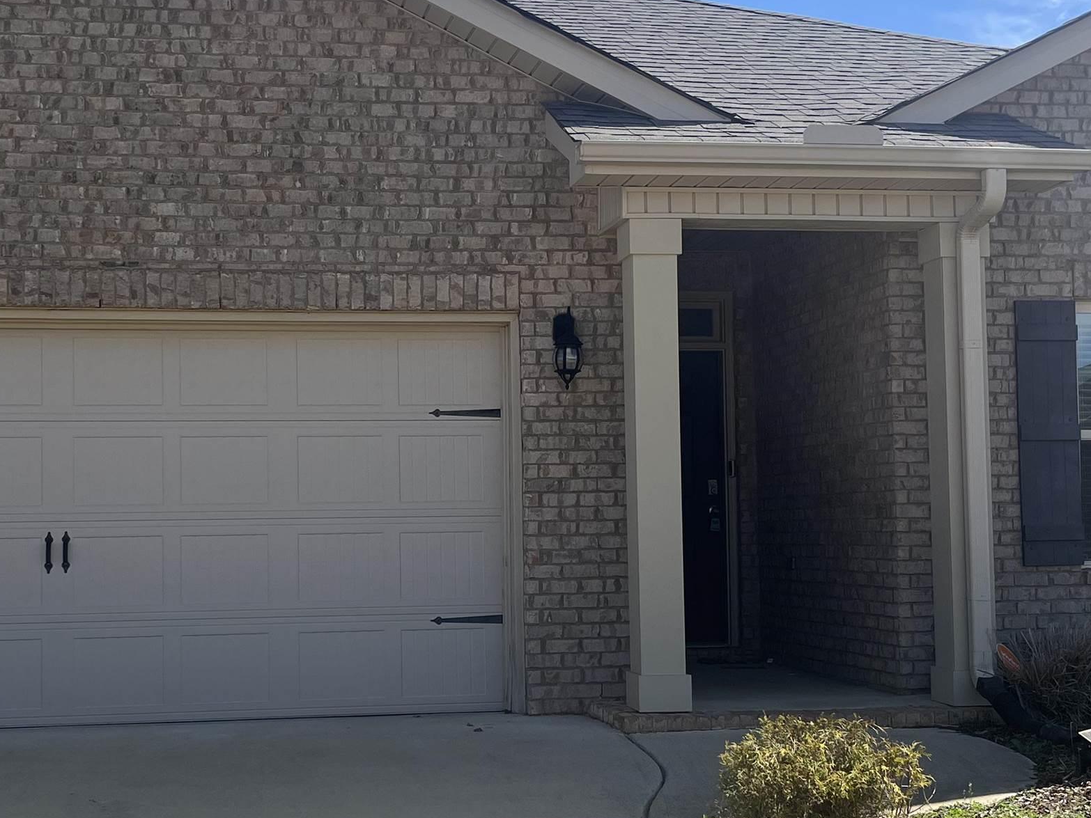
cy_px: 439
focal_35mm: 51
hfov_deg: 37.3
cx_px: 429
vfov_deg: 28.6
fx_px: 1608
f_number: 1.6
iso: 50
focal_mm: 5.1
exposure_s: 1/3135
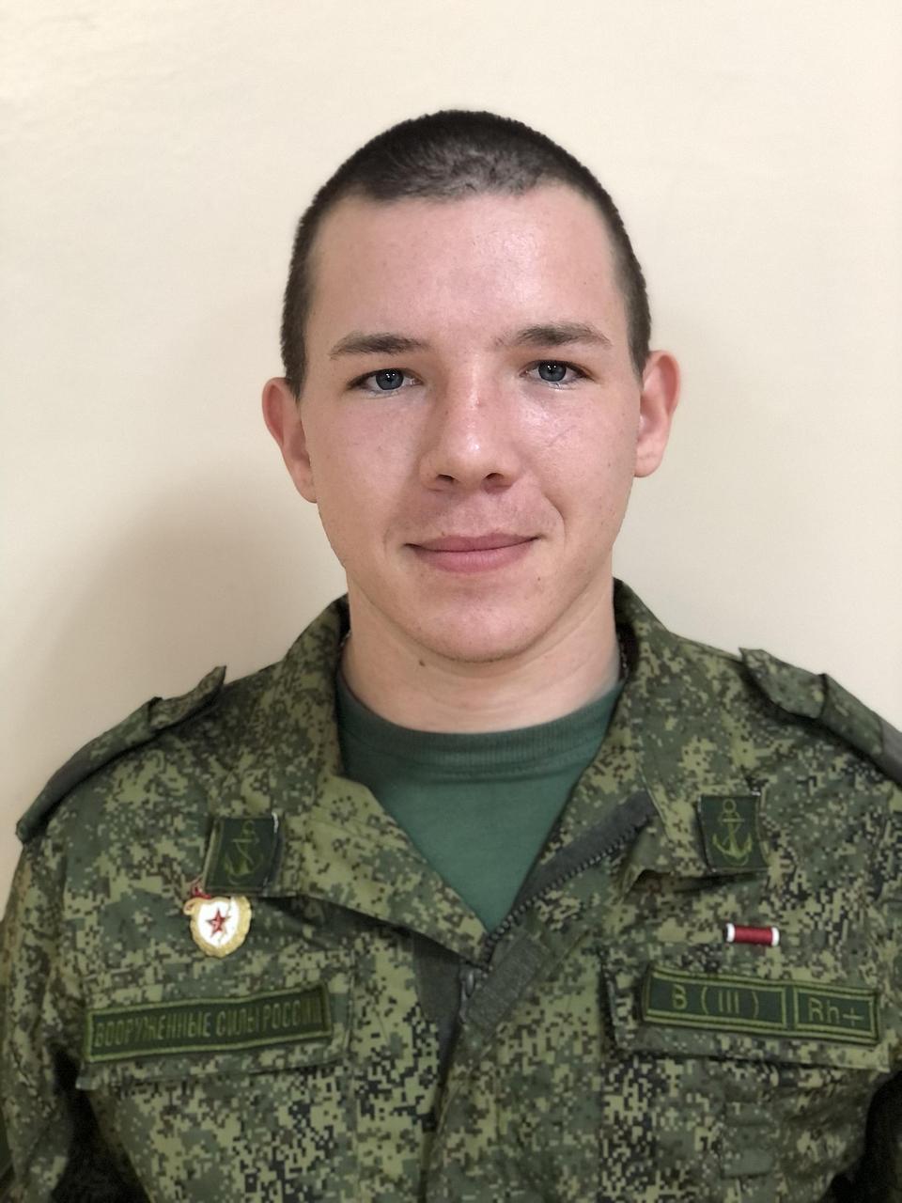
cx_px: 451
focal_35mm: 57
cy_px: 602
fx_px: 1980
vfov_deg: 33.8
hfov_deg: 25.7
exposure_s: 1/33
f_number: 2.8
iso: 250
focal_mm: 6.6
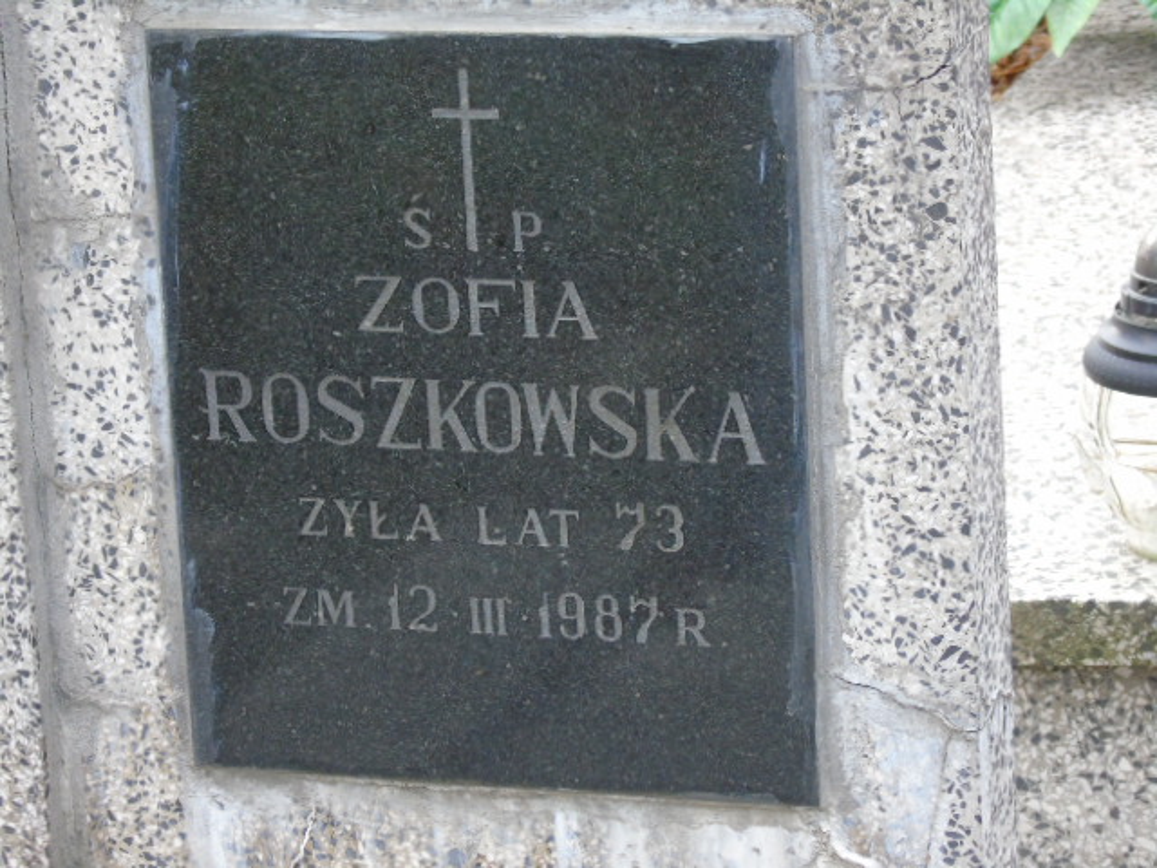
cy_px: 434
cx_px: 578
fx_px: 5415
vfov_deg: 9.2
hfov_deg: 12.2
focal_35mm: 162
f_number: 4.9
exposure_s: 1/125
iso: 400
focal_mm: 29
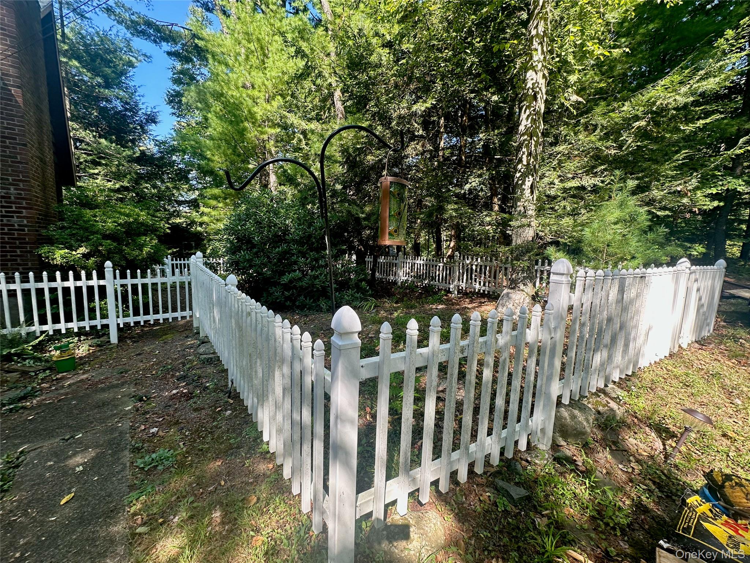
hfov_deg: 102.1
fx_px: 303
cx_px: 375
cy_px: 282
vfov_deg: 85.7
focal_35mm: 14
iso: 40
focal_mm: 2.22
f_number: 2.2
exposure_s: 1/155
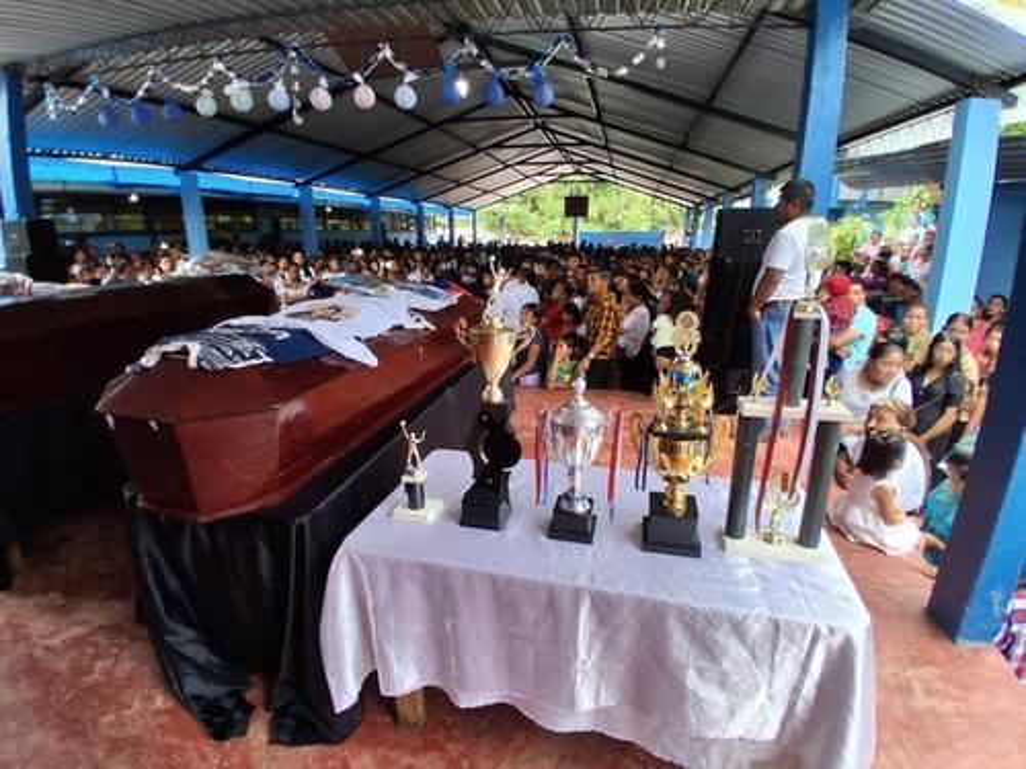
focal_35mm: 17
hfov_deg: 91.0
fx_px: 504
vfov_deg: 74.7
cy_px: 384
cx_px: 513
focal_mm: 1.4
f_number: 2.2
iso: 50
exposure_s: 1/157
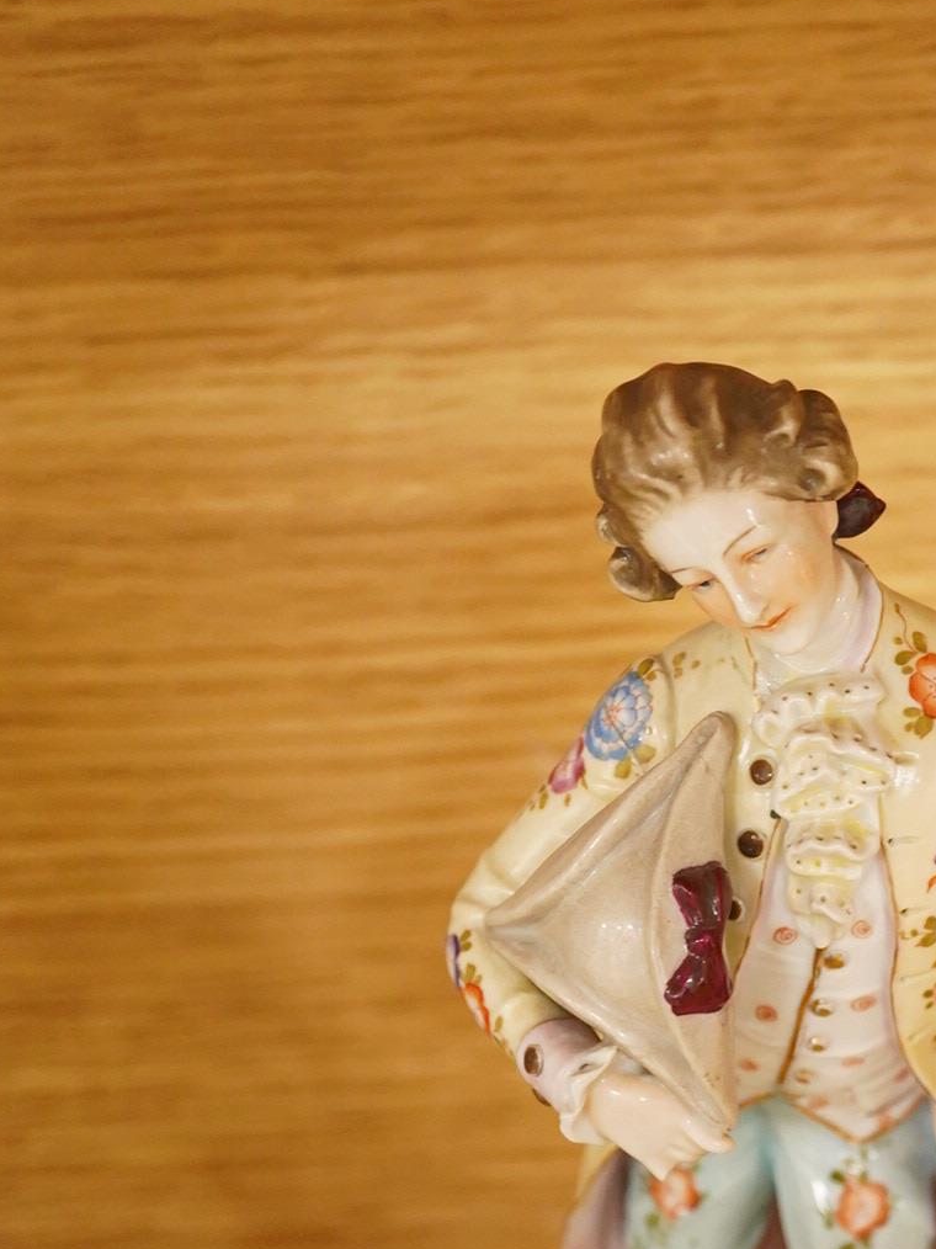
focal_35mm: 84
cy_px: 1016
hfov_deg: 17.4
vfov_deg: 22.9
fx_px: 3030
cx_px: 781
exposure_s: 1/80
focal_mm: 30
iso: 2500
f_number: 3.5
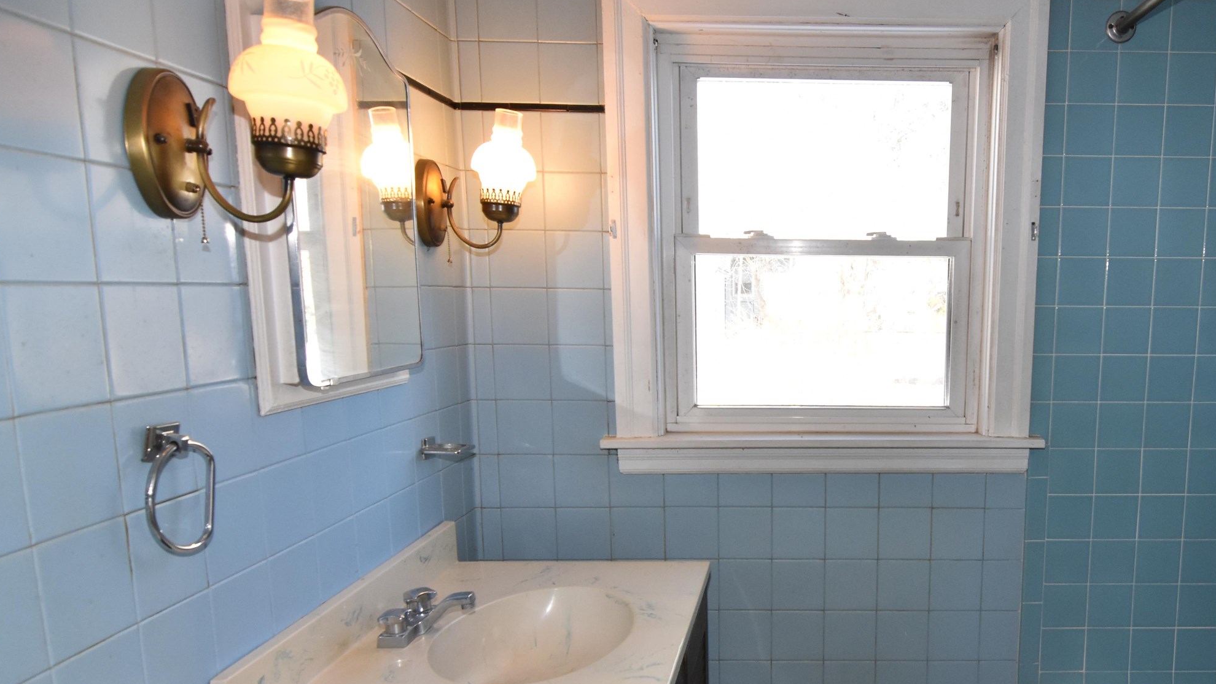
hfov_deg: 68.1
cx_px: 818
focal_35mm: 27
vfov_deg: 42.7
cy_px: 448
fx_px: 865
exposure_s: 1/125
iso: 800
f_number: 5.6
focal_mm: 11
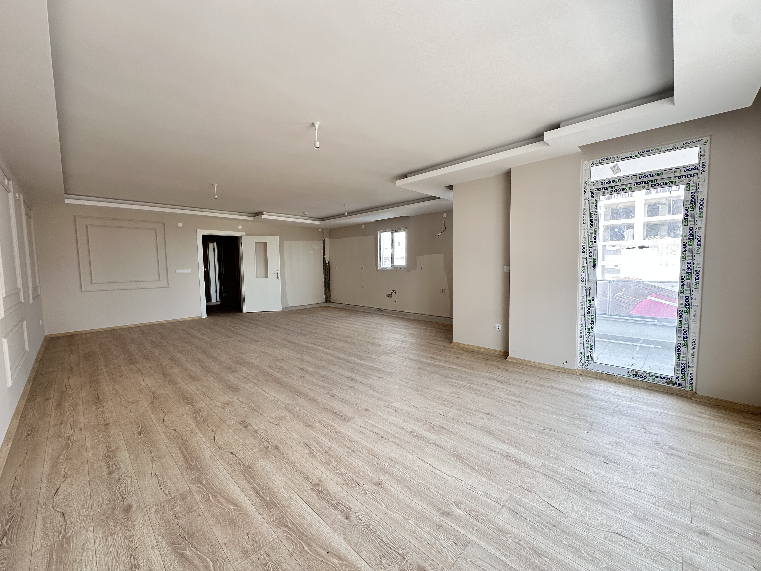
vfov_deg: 85.7
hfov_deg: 102.1
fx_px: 308
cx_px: 380
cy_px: 286
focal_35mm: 14
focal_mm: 2.22
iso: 50
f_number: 2.2
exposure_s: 1/99
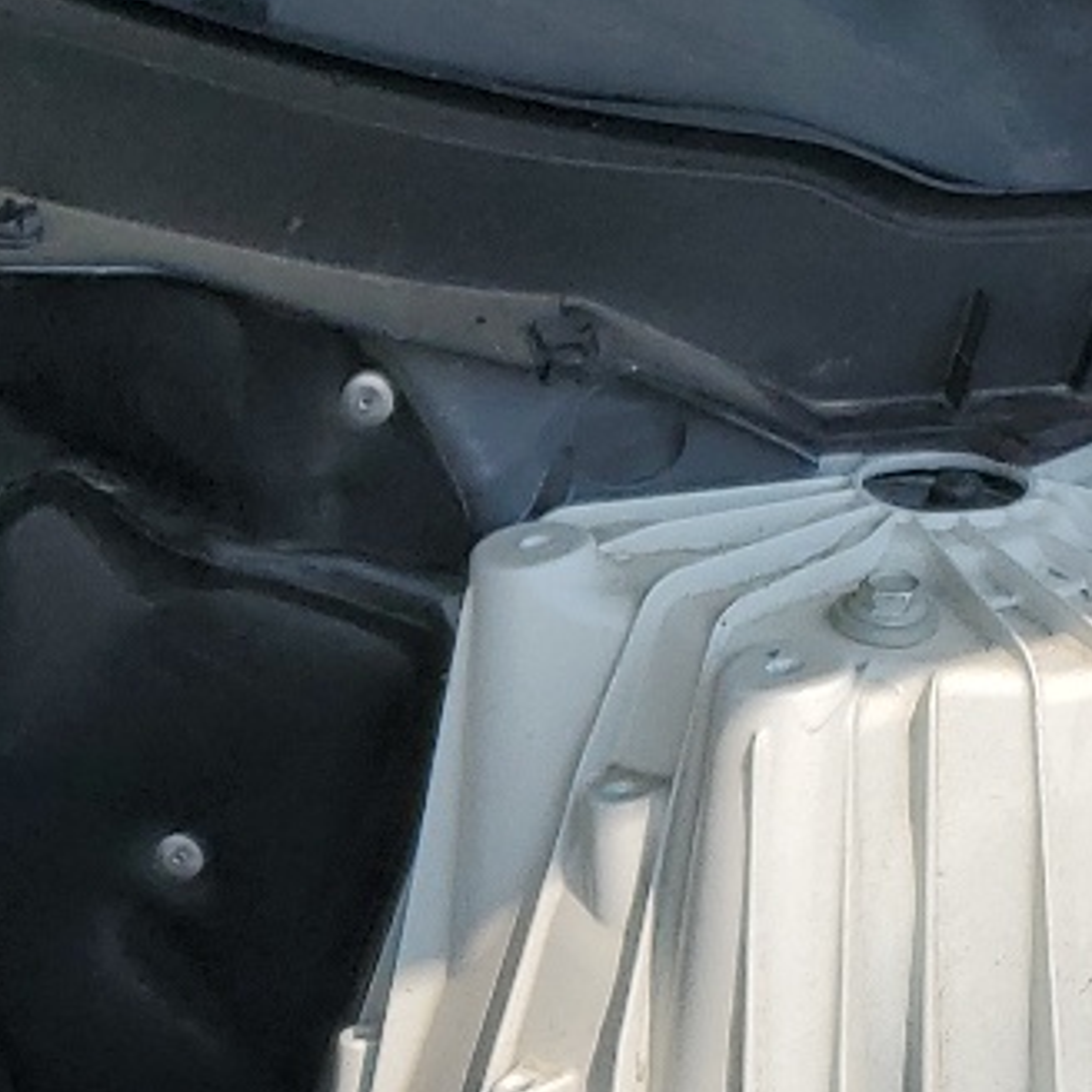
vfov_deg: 14.6
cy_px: 1611
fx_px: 3997
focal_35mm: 112
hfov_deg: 13.4
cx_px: -1085
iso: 50
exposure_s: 1/3333
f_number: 1.5
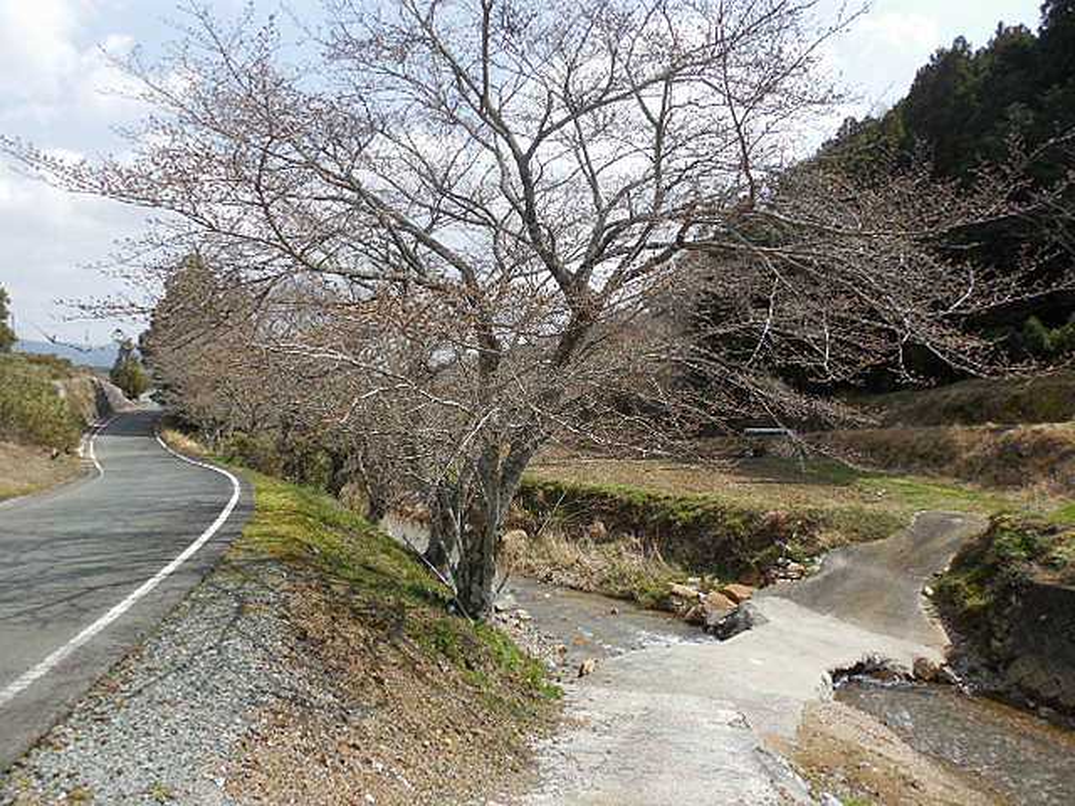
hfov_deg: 69.4
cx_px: 538
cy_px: 403
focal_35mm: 25
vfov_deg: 54.9
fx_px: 776
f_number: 3.3
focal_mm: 4.5
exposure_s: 1/800
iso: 125
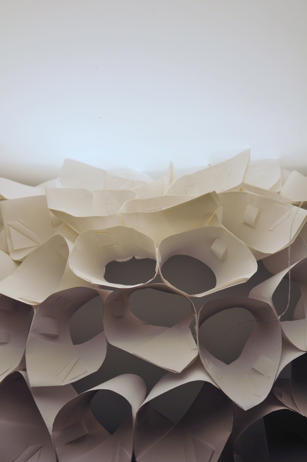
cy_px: 231
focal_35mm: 51
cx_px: 154
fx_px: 654
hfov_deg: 26.4
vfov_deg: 38.9
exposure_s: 1/320
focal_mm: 34
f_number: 7.1
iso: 400
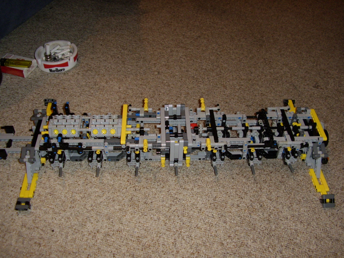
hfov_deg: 60.0
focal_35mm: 30
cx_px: 172
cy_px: 129
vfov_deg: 46.8
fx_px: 298
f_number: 2.9
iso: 183
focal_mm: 5.8
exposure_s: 1/30
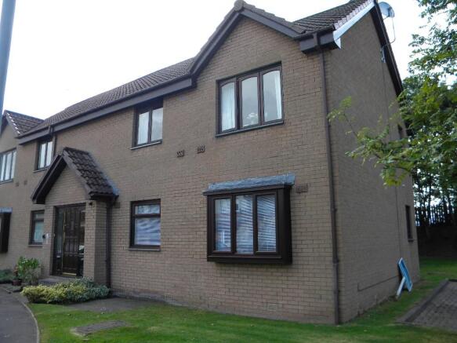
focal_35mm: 28
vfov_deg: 49.7
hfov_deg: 63.5
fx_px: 370
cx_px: 228
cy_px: 172
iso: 80
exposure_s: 1/260
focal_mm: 5
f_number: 3.5
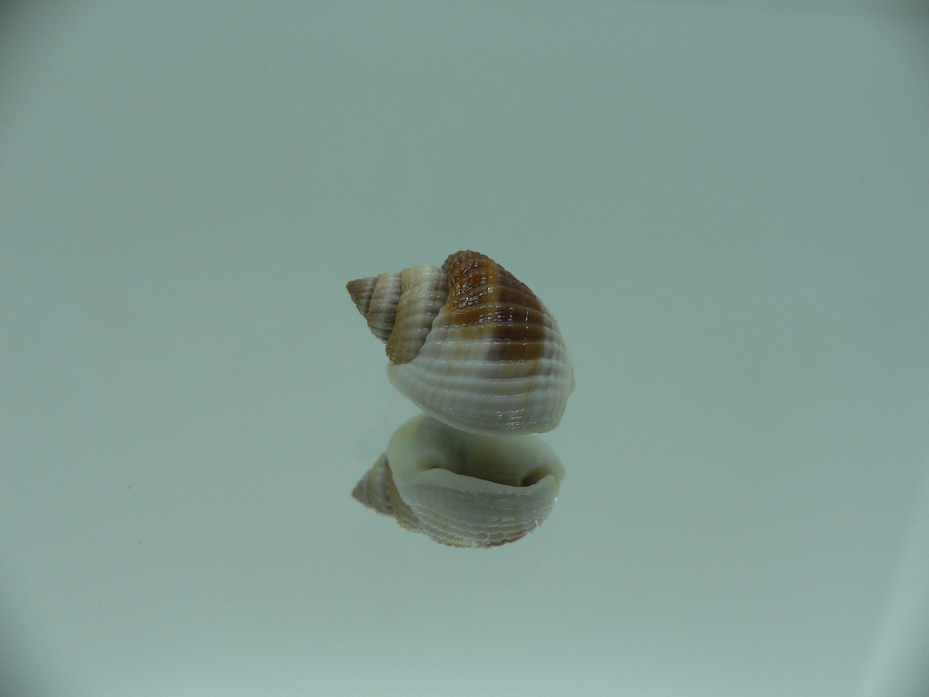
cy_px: 348
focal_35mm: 35
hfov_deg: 52.6
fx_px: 939
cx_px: 464
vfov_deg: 40.7
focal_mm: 4.6
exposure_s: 1/80
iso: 80
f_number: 2.8
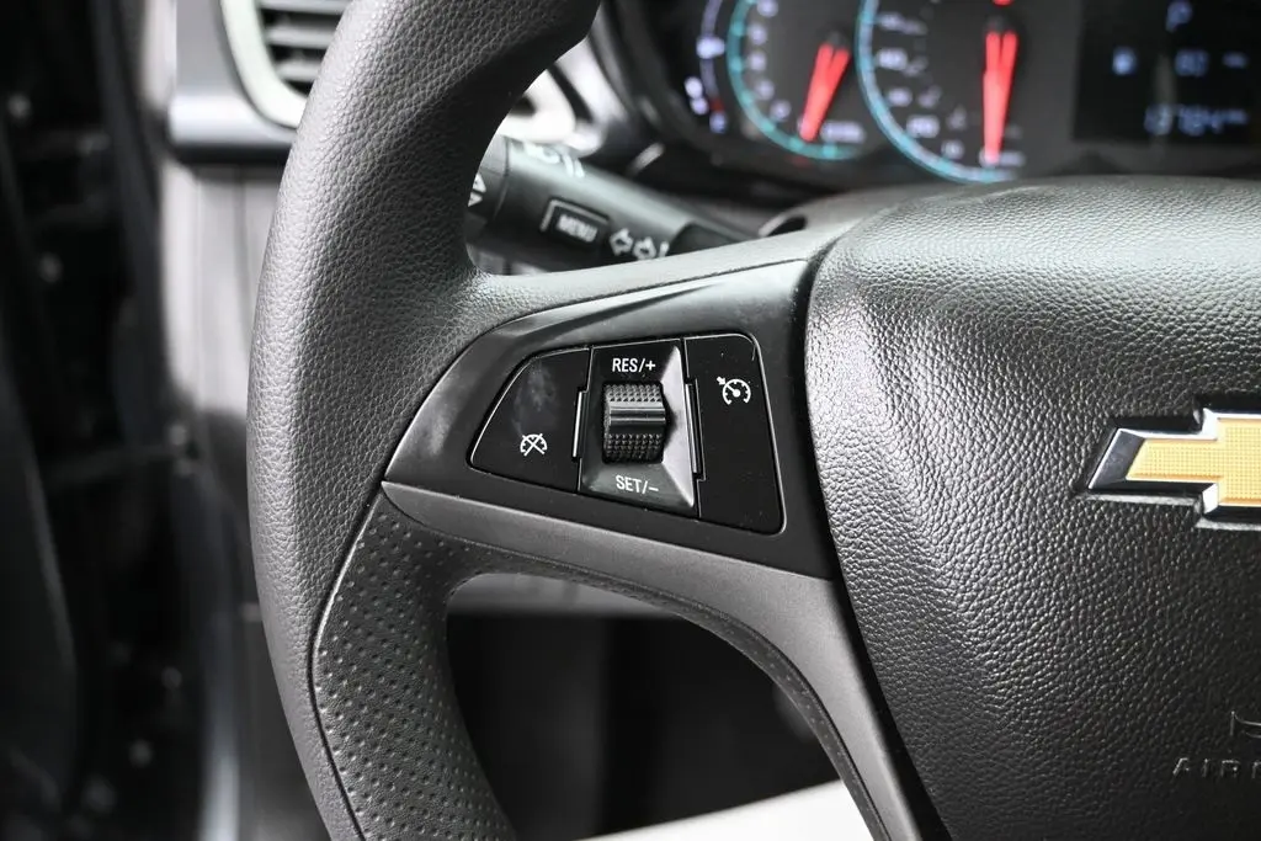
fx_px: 1314
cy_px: 420
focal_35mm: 38
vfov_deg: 35.5
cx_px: 630
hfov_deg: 51.3
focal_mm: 25
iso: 2500
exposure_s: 1/125
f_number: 4.2
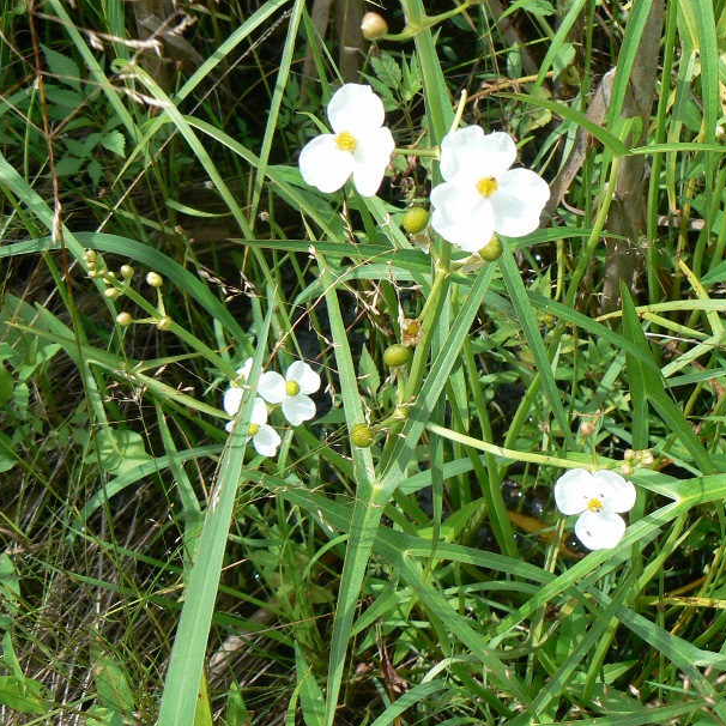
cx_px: 439
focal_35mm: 56
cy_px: 258
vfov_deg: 30.4
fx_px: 1329
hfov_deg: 30.5
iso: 80
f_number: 5.6
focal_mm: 6
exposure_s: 1/320
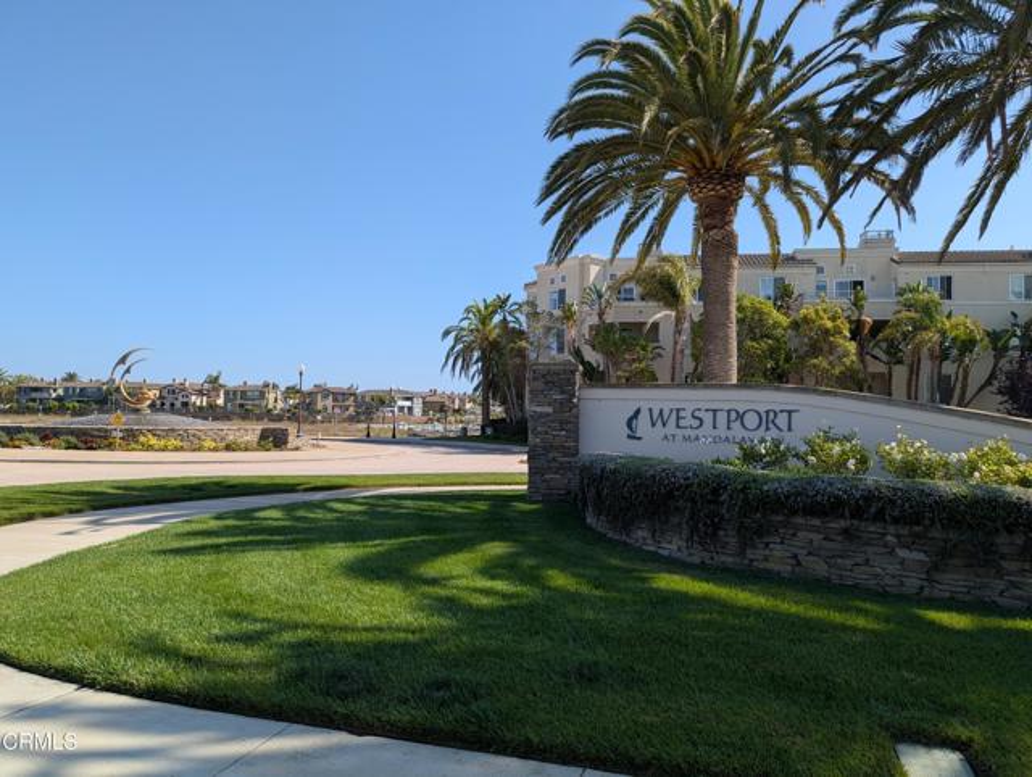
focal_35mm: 24
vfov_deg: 56.9
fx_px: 717
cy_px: 388
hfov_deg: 71.5
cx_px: 516
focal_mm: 6.9
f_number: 1.68
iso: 20
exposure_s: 1/897
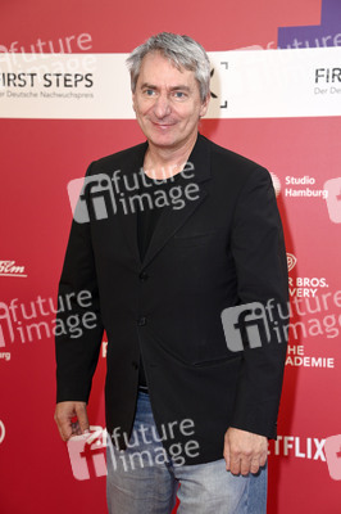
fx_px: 1210
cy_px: 257
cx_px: 170
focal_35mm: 85
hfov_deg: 16.0
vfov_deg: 23.9
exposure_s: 1/250
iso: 640
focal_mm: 85
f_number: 6.3
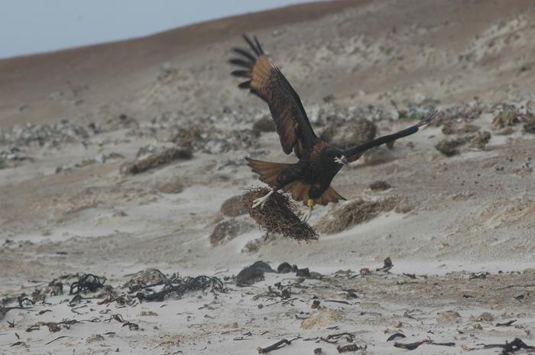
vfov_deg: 5.4
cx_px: 268
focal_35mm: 255
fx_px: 3785
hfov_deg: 8.1
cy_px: 178
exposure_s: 1/640
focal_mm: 170
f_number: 7.1
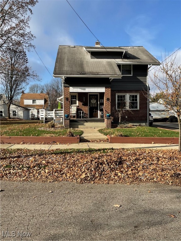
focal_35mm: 29
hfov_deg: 48.2
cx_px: 90
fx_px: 202
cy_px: 120
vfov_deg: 61.7
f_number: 1.8
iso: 16
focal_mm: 3
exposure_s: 1/1377
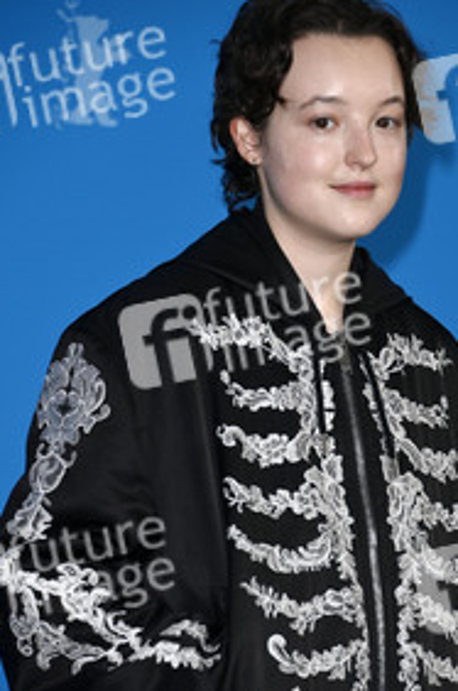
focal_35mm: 213
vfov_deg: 9.7
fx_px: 4079
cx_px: 316
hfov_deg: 6.4
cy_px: 453
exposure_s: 1/250
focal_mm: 150
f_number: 5.6
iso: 640
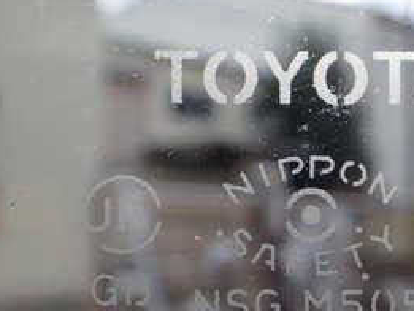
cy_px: 224
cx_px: 366
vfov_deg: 21.2
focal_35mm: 69
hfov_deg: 27.2
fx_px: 826
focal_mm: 5.4
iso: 100
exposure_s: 1/320
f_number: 3.2
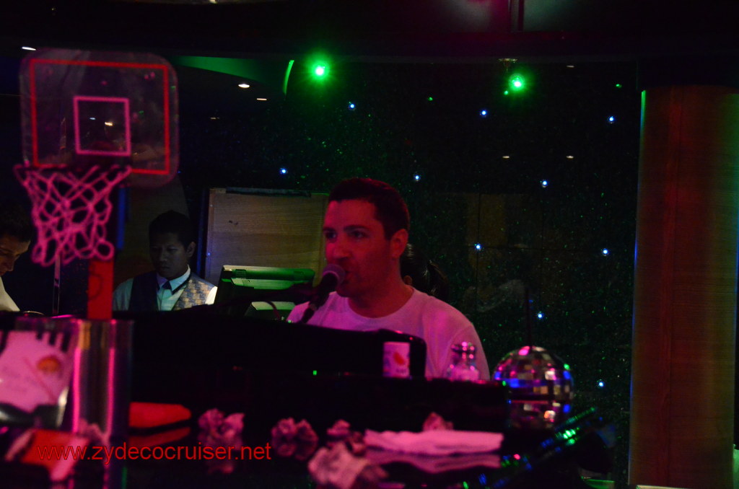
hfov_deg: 24.2
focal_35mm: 84
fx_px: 1721
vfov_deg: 16.2
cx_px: 370
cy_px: 244
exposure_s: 1/125
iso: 6400
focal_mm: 56
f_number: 5.6
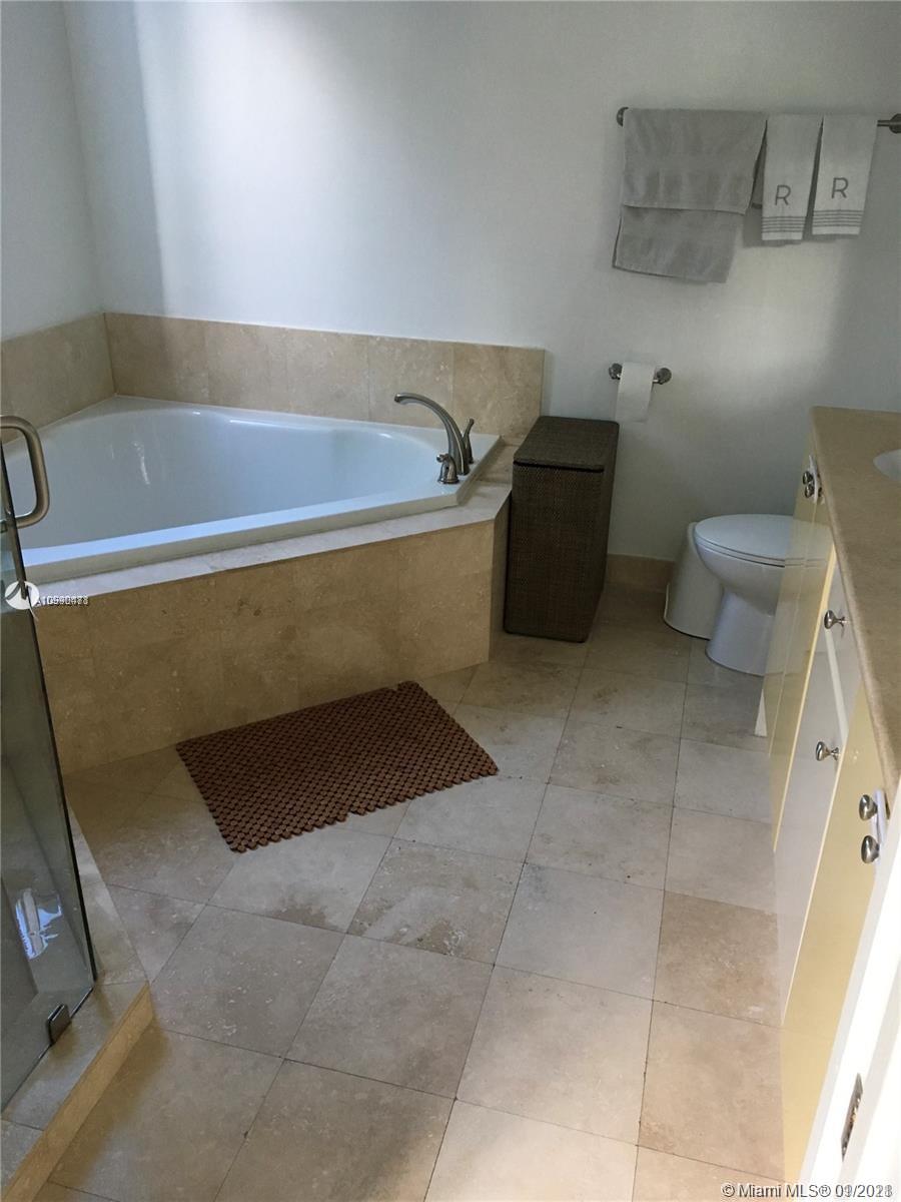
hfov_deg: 48.2
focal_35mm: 29
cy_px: 601
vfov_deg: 61.7
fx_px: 1006
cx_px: 450
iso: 125
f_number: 2.2
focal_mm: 4.15
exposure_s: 1/30
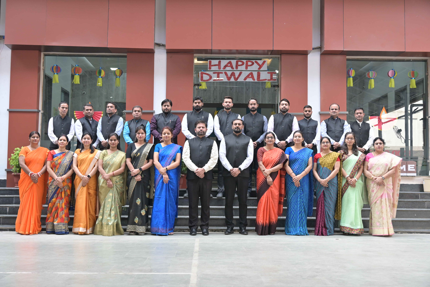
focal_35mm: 44
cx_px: 215
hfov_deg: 44.3
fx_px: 529
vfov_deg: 30.3
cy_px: 144
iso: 640
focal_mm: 29.5
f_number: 5.6
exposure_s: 1/200
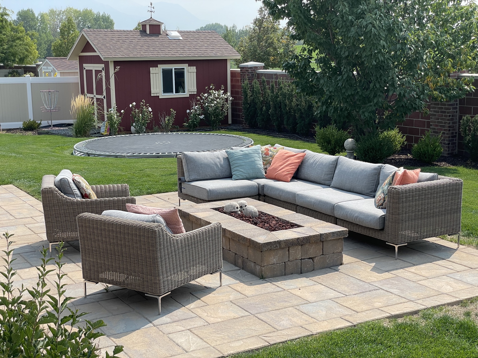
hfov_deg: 36.8
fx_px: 718
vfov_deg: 28.0
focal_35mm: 52
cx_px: 239
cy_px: 179
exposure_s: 1/1065
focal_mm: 6
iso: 25
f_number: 2
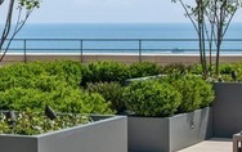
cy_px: 66
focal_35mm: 156
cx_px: -49
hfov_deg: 13.1
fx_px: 1030
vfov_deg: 8.4
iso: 200
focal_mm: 45
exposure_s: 1/640
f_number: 8
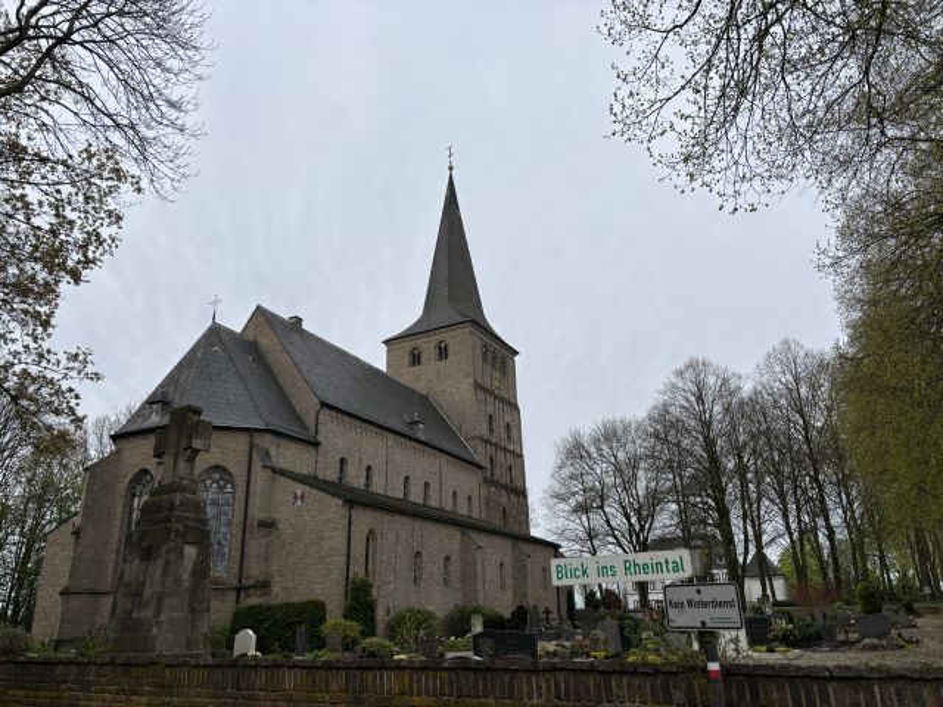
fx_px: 708
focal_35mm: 26
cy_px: 354
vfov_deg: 53.1
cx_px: 472
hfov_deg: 67.3
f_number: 1.6
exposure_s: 1/3205
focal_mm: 5.96
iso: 50
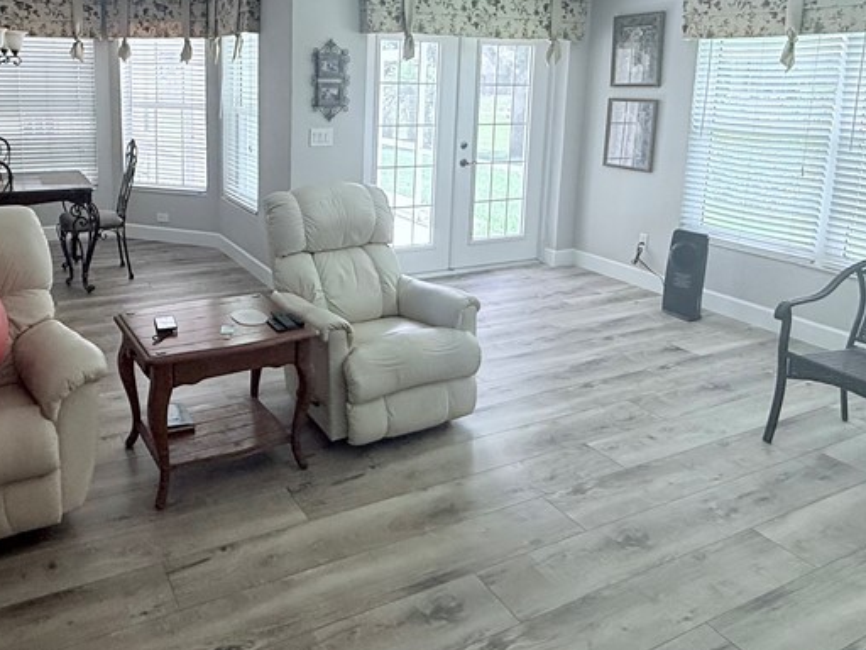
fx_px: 700
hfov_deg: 62.6
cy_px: 188
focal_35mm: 28
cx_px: 328
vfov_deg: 48.4
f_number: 2.2
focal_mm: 2.22
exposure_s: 1/99
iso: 125
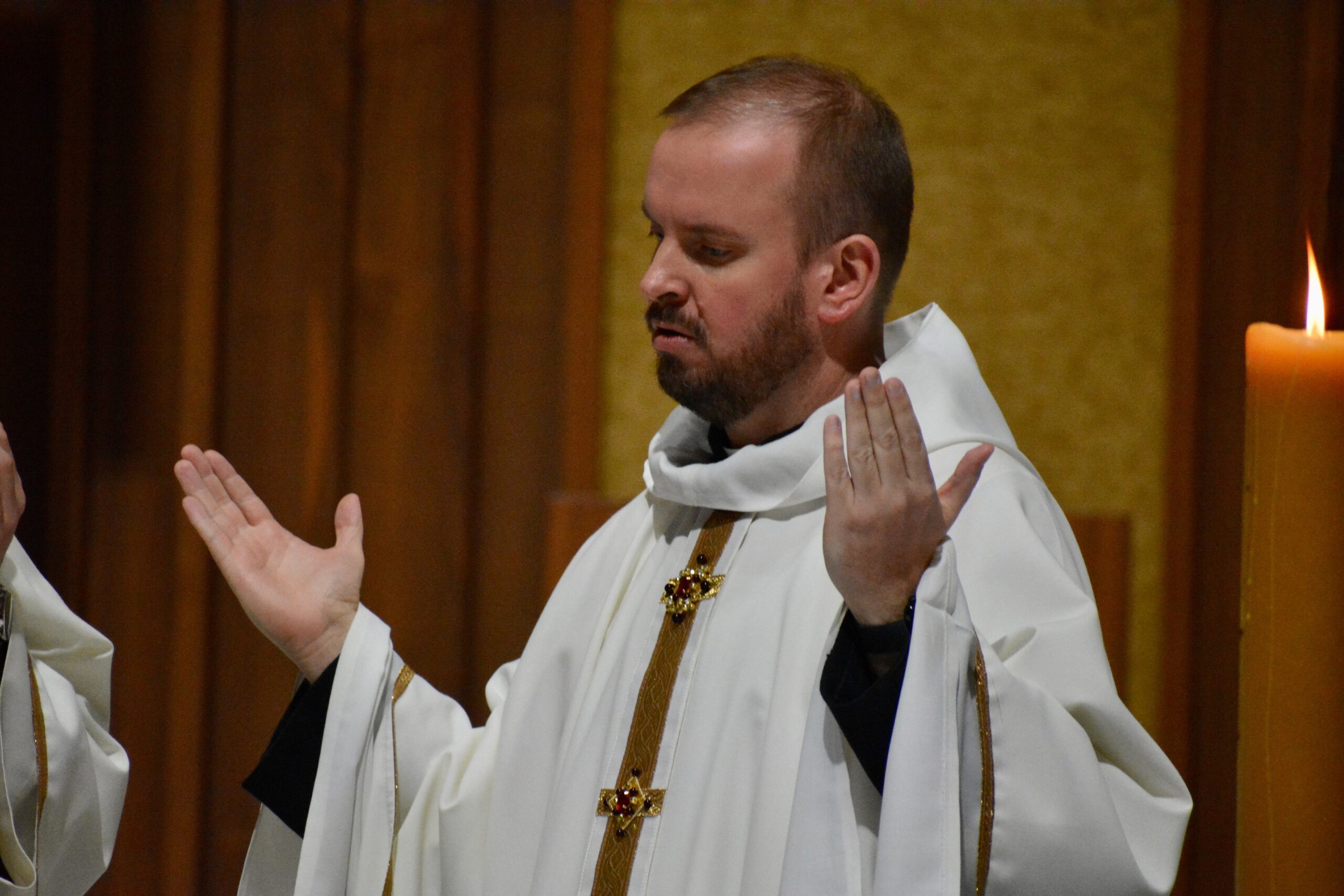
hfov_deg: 5.5
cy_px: 448
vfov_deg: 3.7
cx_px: 672
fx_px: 14000
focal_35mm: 375
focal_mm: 250
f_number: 6
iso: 3200
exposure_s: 1/400
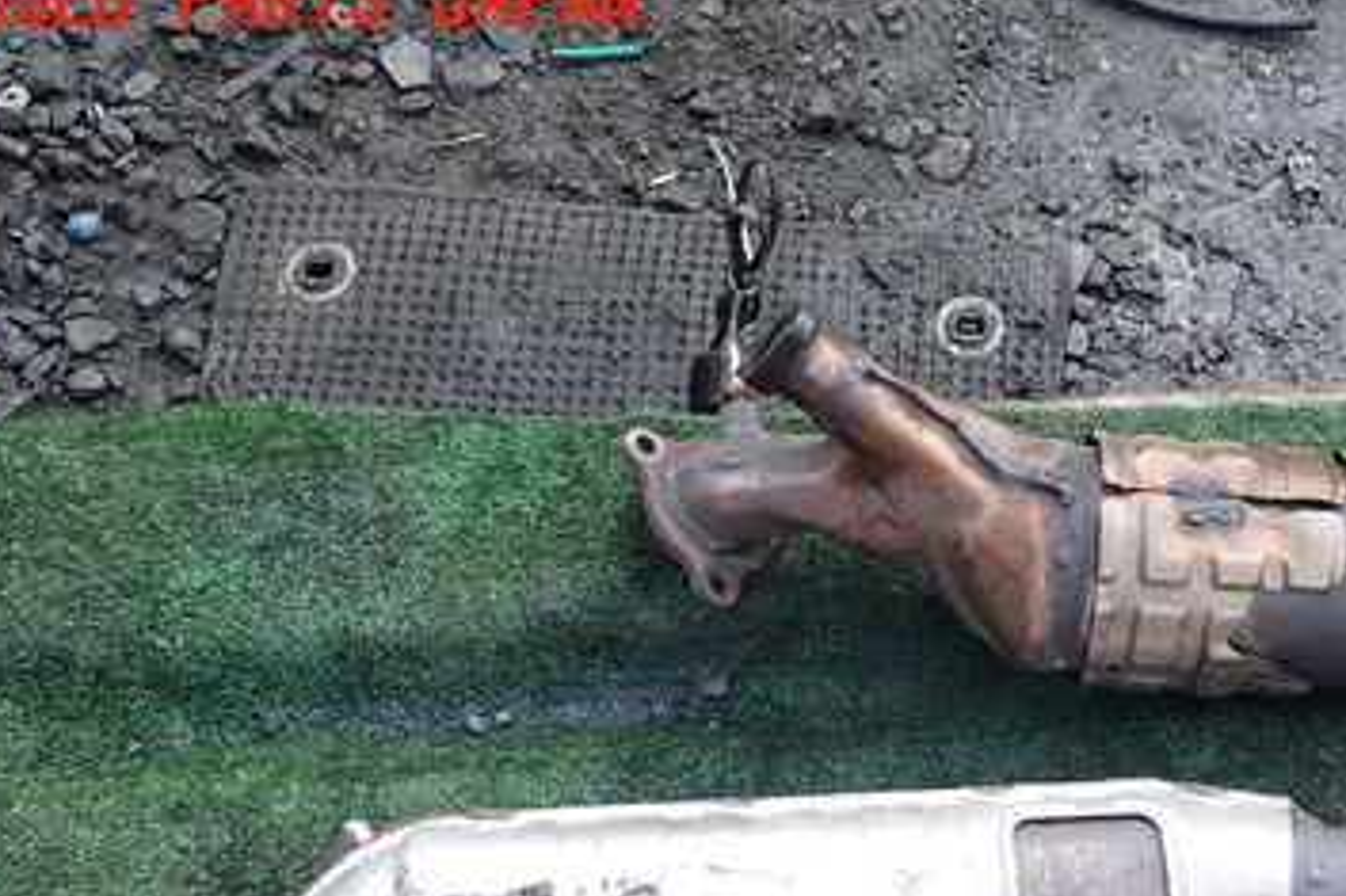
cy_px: 812
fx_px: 1981
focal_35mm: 53
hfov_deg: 36.2
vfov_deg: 24.7
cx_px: 1091
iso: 100
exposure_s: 1/80
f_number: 3.2
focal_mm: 5.4
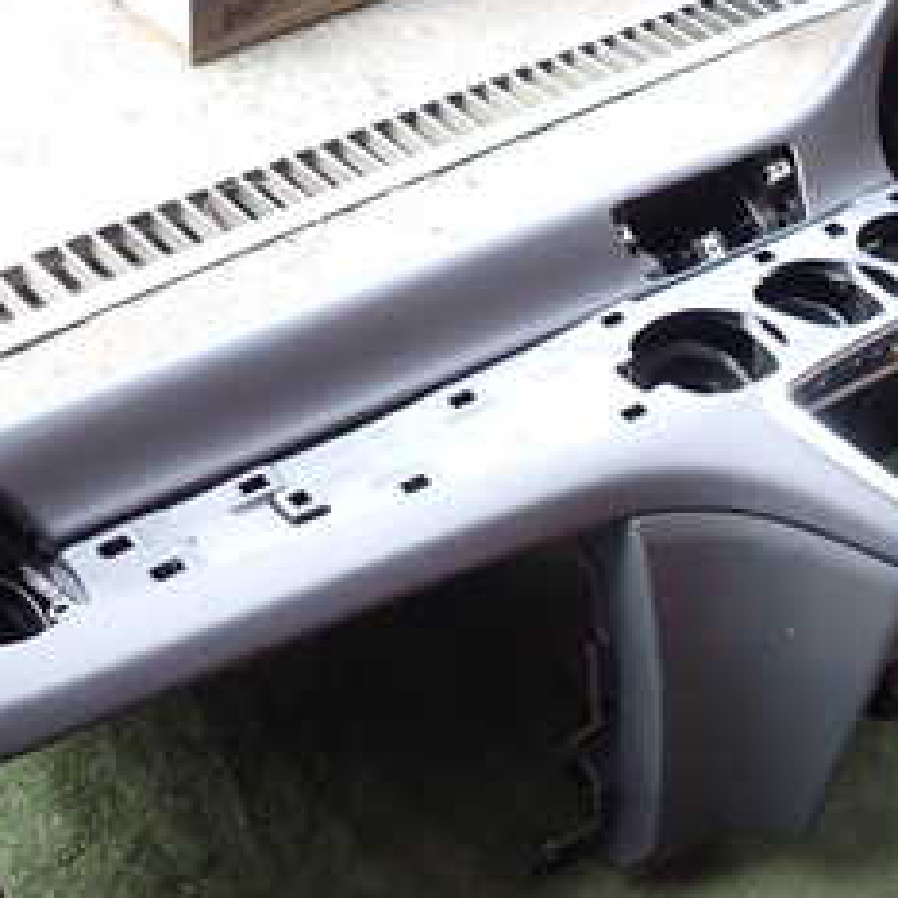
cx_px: 563
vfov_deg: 30.0
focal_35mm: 57
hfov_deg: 29.9
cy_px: 509
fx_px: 1673
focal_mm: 4.5
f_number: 2
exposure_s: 1/125
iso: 100
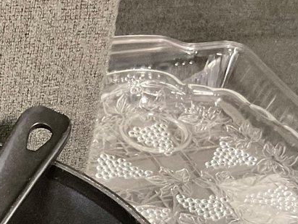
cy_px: 398
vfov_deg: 12.7
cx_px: 20
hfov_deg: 18.0
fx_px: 922
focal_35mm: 107
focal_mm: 3
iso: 400
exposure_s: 1/30
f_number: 1.8
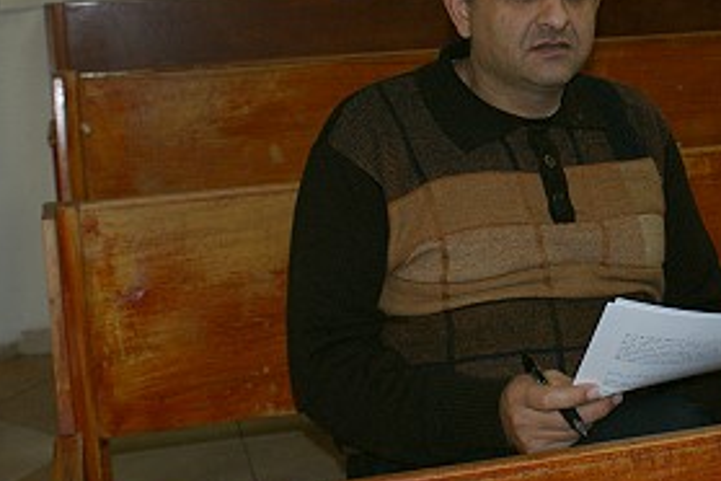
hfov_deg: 28.3
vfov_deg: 19.4
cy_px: 164
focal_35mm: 70
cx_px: 563
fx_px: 1402
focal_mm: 26
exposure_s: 1/60
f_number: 5.6
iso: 400
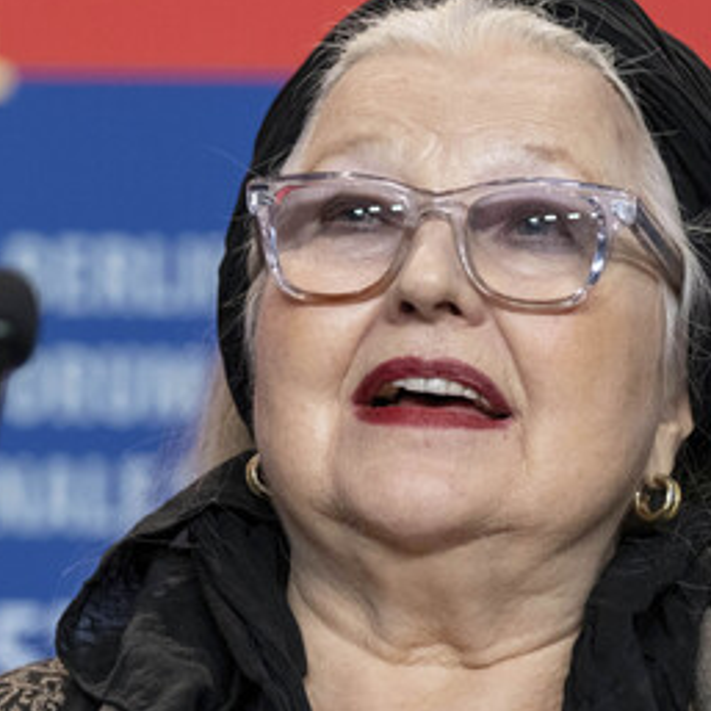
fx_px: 4531
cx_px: 405
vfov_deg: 9.0
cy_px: 310
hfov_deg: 9.0
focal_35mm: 195
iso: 2000
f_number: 2.8
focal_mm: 87.1
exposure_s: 1/280
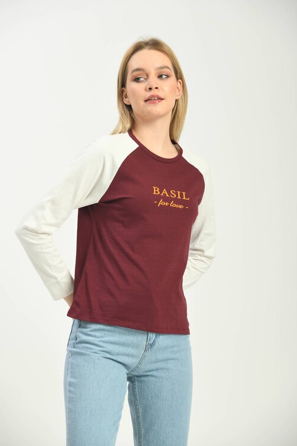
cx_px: 148
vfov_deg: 15.1
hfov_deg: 10.1
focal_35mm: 136
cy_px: 222
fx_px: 1683
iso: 100
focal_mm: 135
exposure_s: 1/160
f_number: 6.3
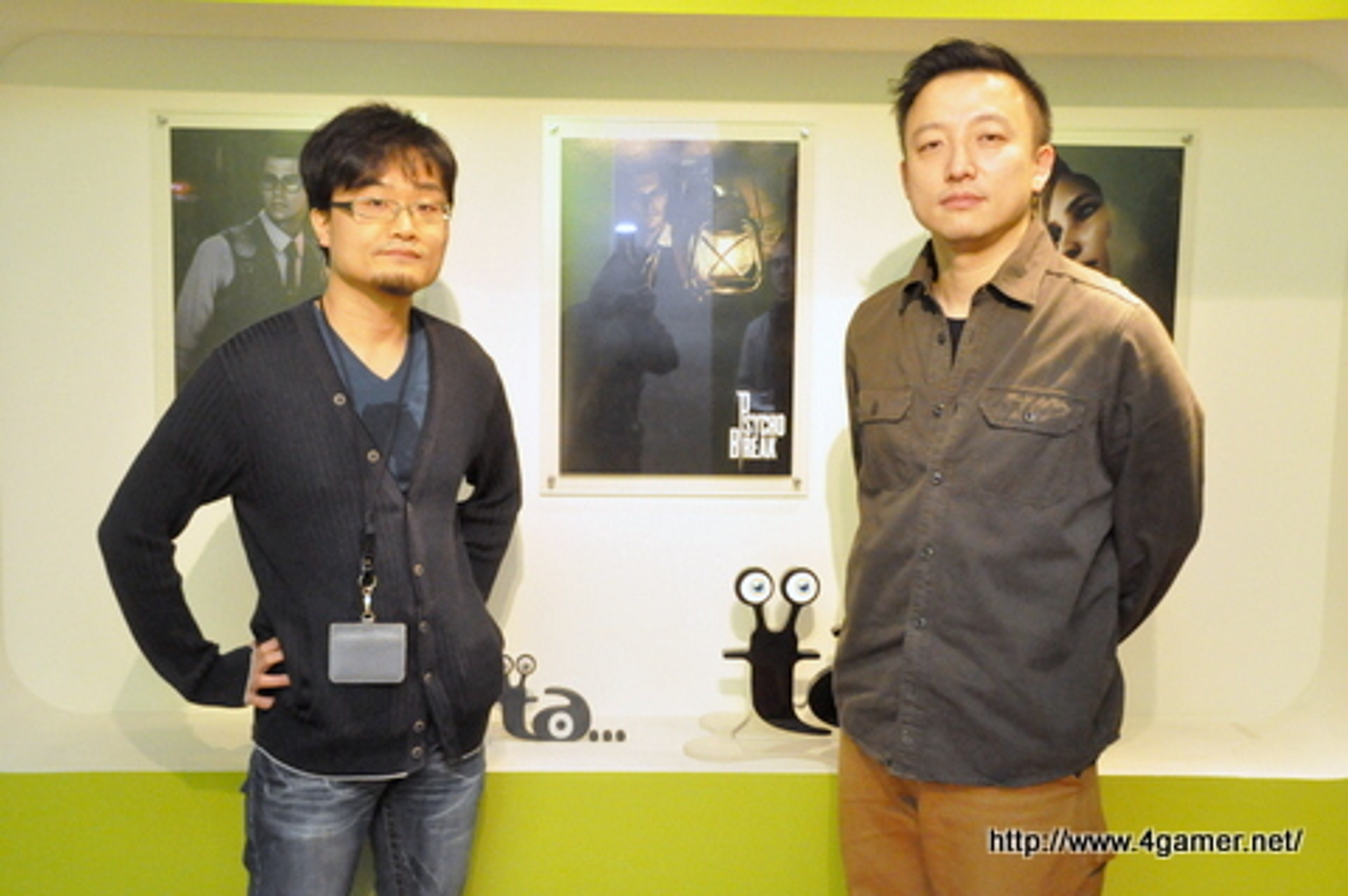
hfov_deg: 45.0
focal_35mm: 44
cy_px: 448
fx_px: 1627
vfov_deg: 30.8
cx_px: 674
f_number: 10
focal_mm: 29
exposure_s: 1/60
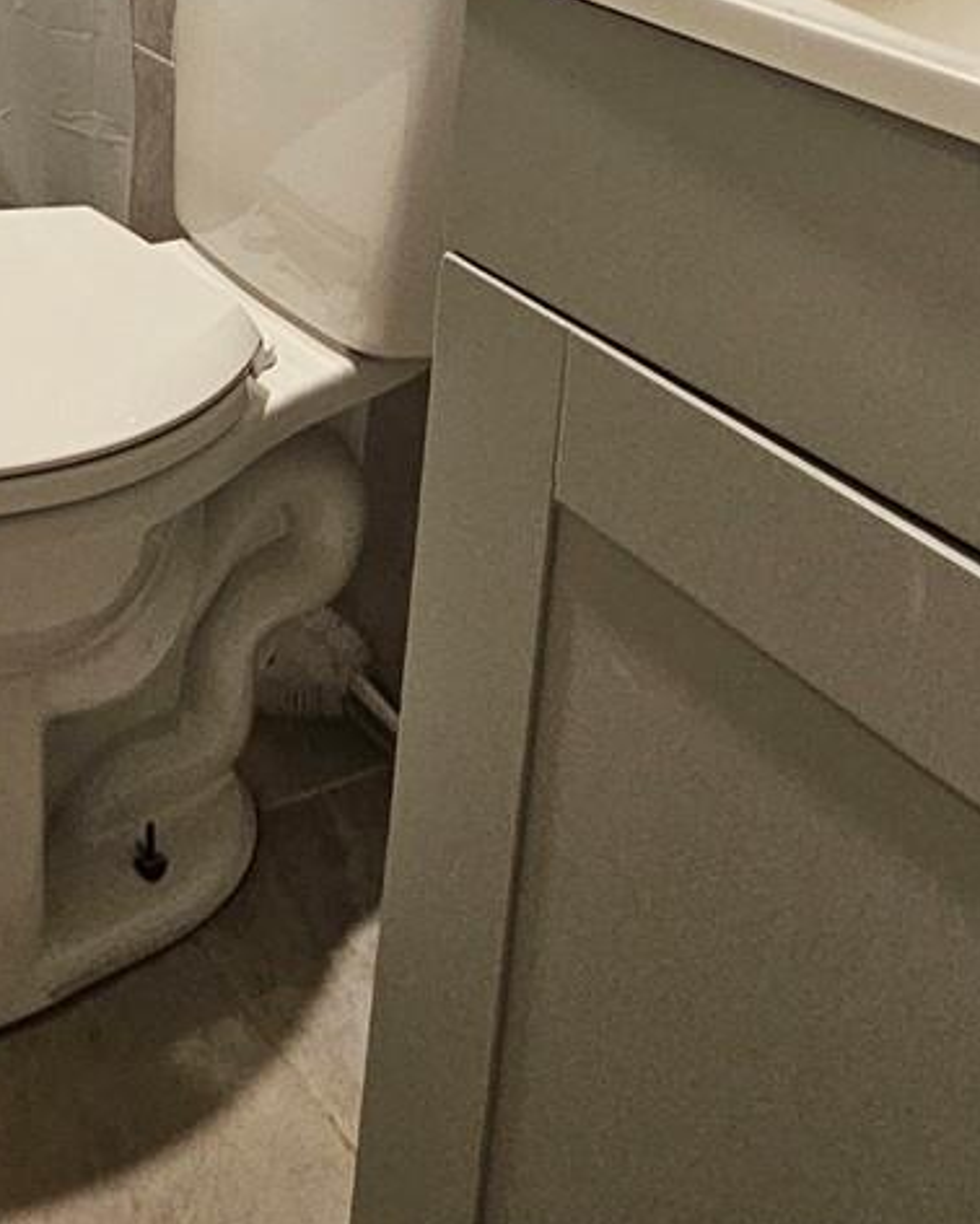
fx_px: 1558
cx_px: 10
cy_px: -306
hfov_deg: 32.3
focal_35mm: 43
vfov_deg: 33.4
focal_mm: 2.2
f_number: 2.2
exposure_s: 1/60
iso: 320
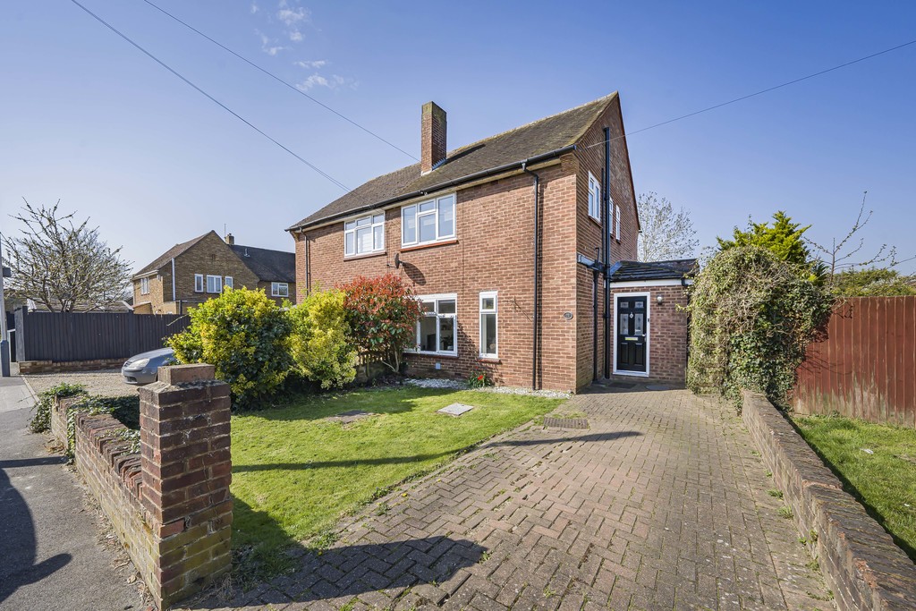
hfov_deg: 108.3
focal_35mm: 13
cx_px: 458
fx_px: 331
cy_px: 306
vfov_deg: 85.4
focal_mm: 13
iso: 320
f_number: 9
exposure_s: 1/800
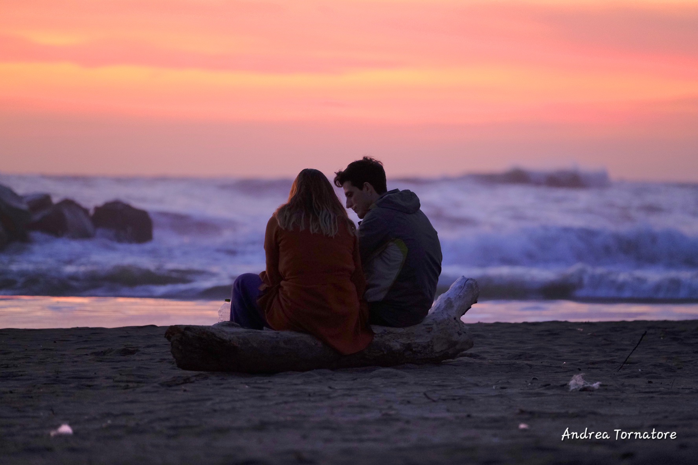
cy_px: 232
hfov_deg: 9.8
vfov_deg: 6.5
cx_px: 349
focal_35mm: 210
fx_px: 4071
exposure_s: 1/40
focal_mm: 140
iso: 2000
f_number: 2.8
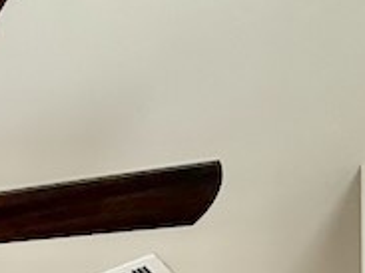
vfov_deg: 10.6
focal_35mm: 98
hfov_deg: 16.0
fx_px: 1033
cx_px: -345
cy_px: 819
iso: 160
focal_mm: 2.22
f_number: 2.2
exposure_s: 1/120
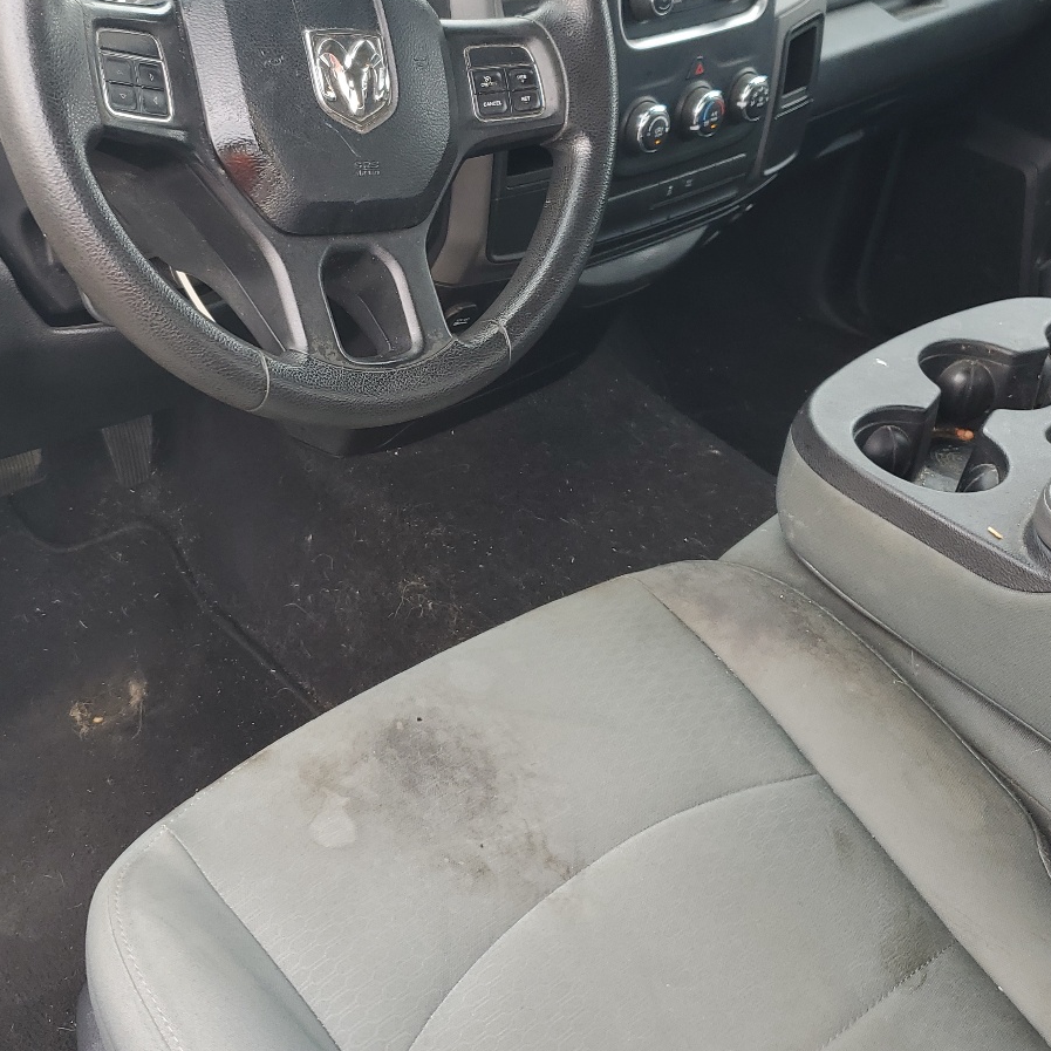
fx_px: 1408
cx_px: 355
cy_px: 357
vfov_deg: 40.5
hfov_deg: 40.4
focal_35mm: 41
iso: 50
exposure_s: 1/149
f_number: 1.5
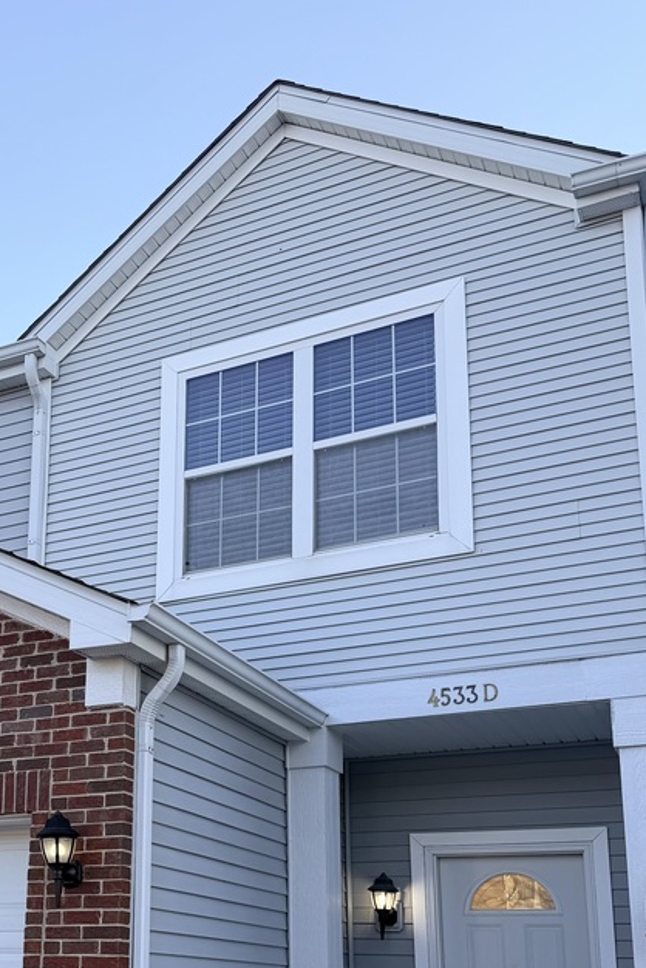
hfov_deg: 30.5
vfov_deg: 43.9
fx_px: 1157
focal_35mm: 43
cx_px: 136
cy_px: 729
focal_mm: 6.76
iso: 80
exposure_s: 1/521
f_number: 1.78
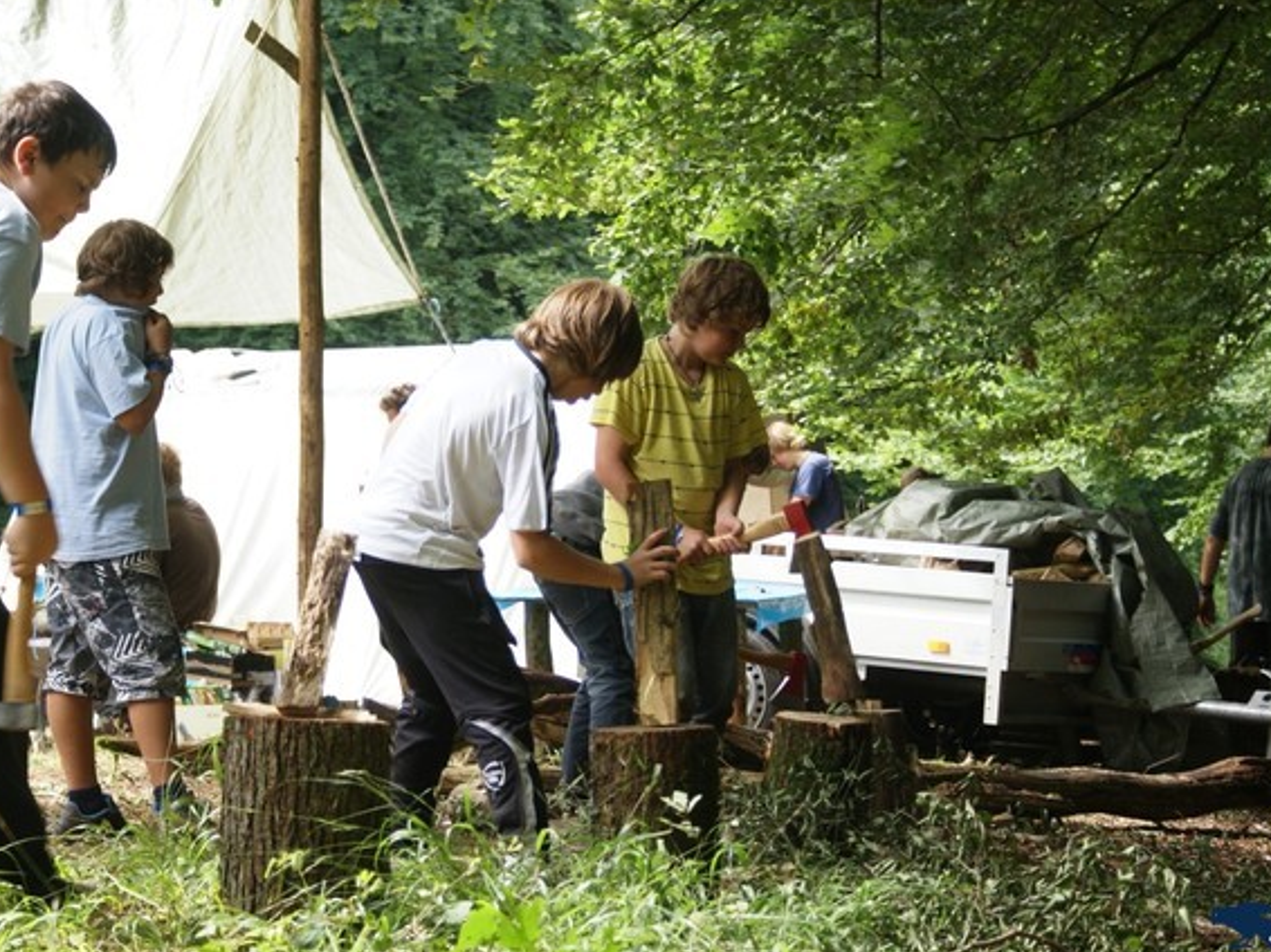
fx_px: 3597
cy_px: 478
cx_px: 577
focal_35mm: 98
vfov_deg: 15.1
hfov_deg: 20.0
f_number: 5.6
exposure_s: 1/100
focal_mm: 60
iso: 125
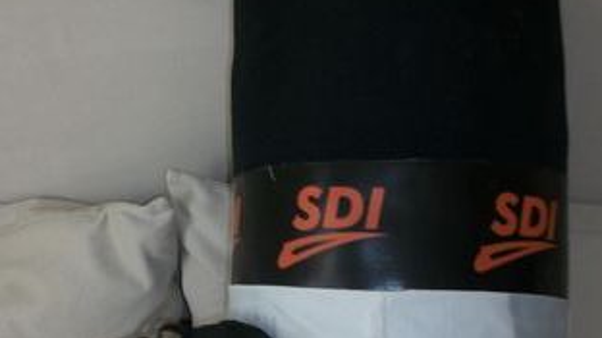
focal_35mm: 65
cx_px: 278
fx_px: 1037
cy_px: 247
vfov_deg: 18.4
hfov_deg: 32.4
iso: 125
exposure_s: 1/40
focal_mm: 5.7
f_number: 2.9
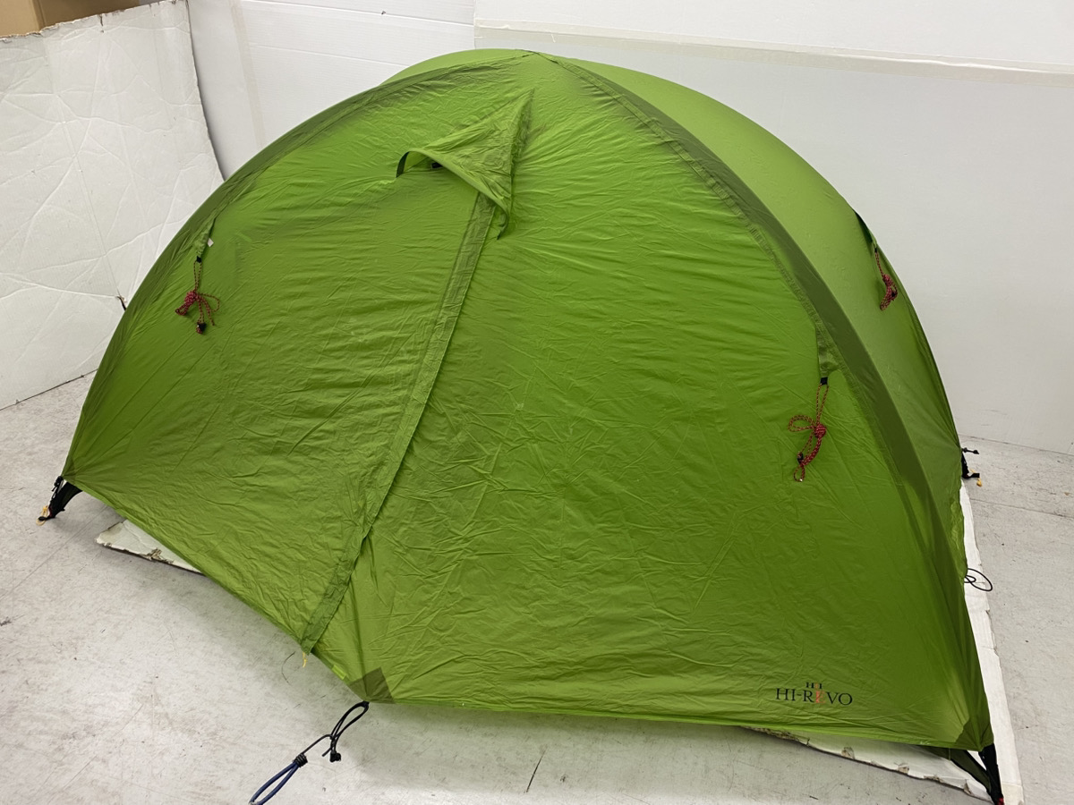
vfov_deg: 53.1
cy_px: 402
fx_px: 807
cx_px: 537
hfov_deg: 67.3
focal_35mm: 26
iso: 64
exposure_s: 1/50
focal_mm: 4.25
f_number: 1.8
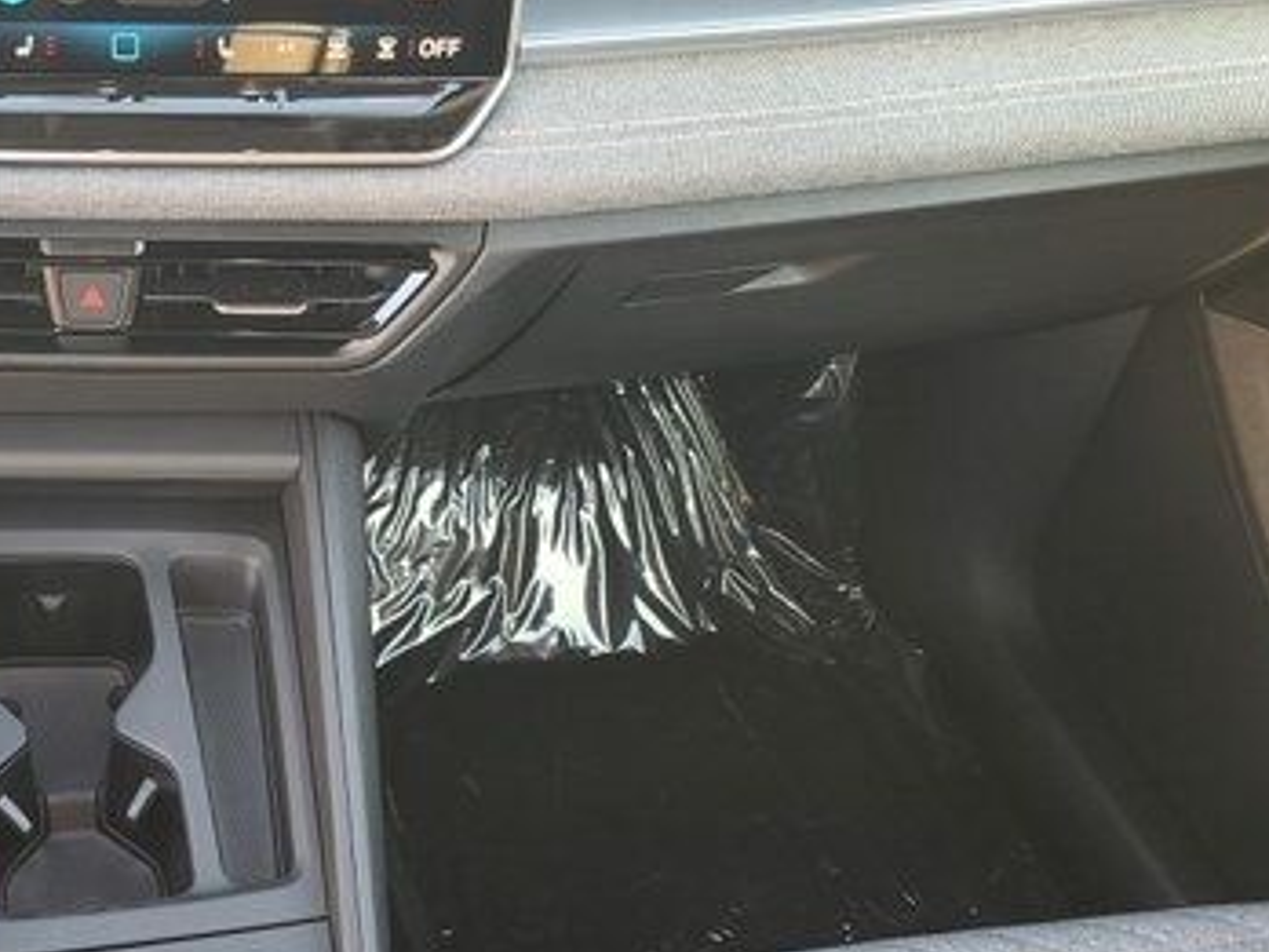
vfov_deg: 31.5
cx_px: 135
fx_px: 1686
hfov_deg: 38.5
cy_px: 430
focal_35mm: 46
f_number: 1.8
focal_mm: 7
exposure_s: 1/60
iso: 125
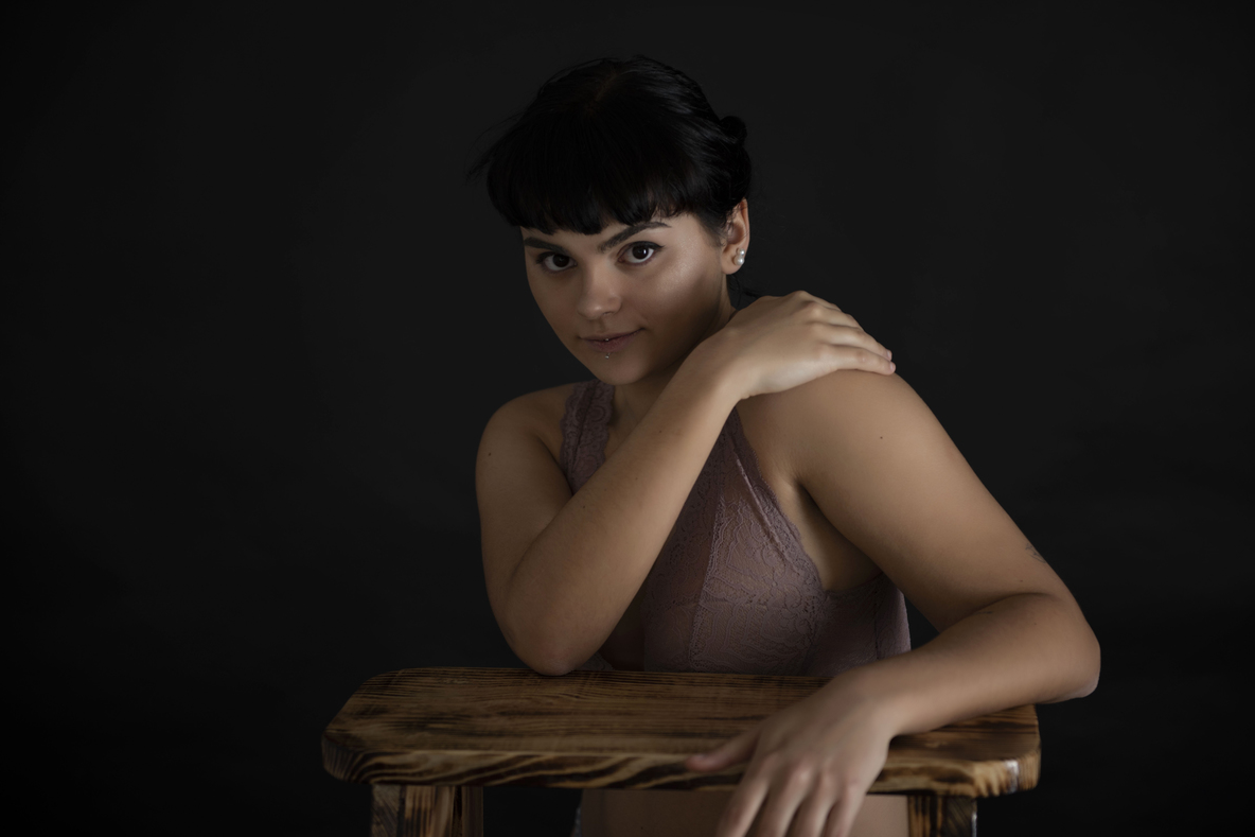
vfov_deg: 19.2
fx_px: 2475
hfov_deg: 28.5
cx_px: 634
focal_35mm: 71
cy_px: 415
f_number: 2.8
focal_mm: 70
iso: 100
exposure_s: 1/100
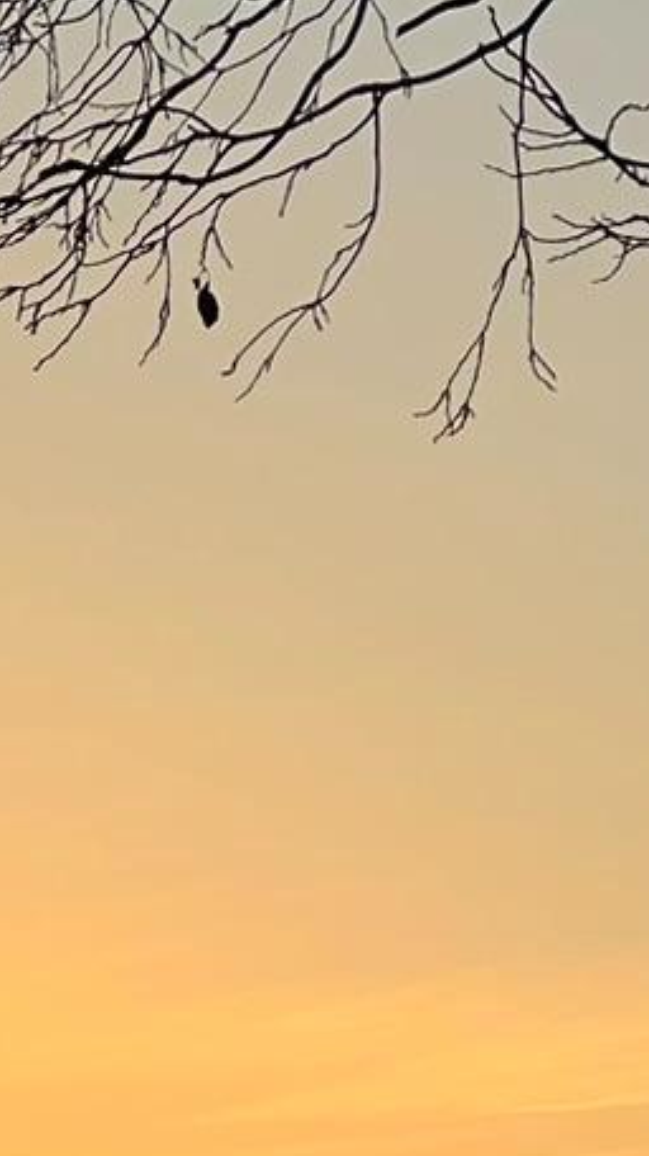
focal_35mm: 377
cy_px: 1539
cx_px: -497
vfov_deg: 5.7
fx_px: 11551
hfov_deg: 3.2
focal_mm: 9
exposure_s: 1/935
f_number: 2.8
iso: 32
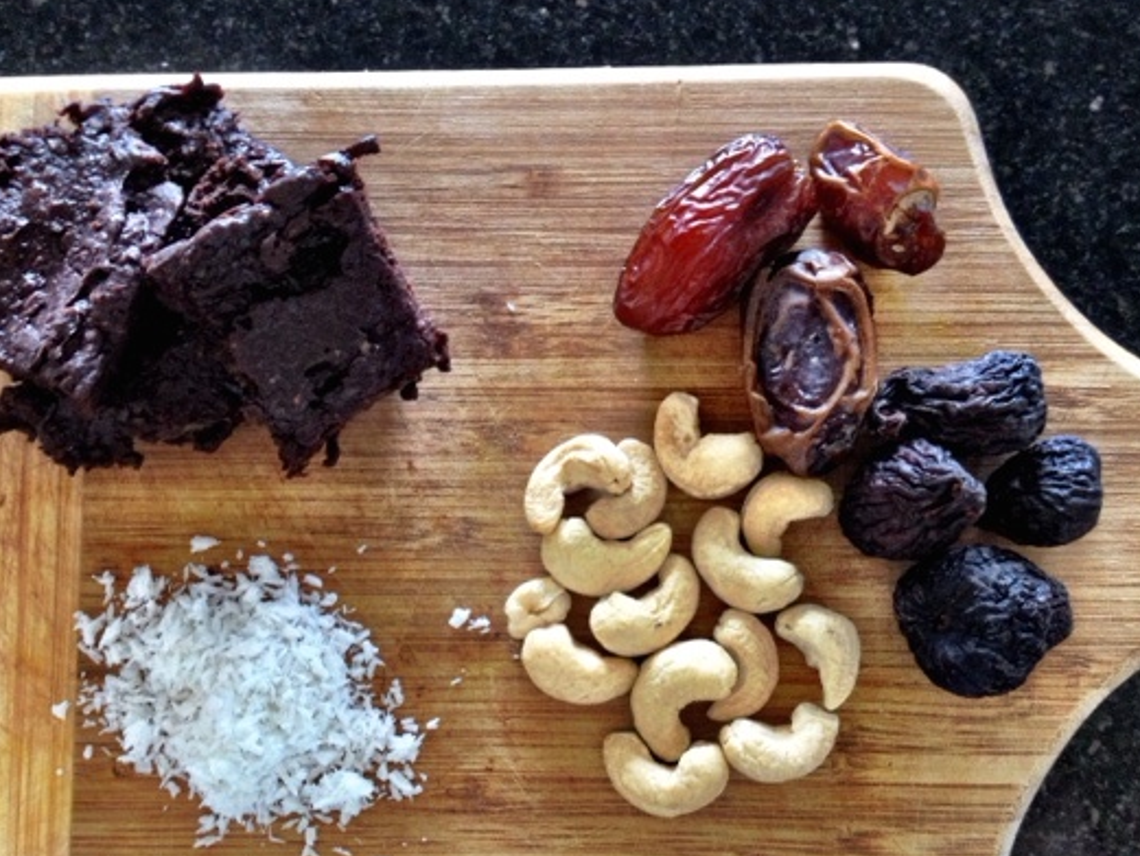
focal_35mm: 43
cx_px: 503
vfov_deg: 33.5
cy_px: 501
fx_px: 1416
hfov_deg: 43.8
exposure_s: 1/20
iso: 250
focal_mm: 4.28
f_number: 2.4
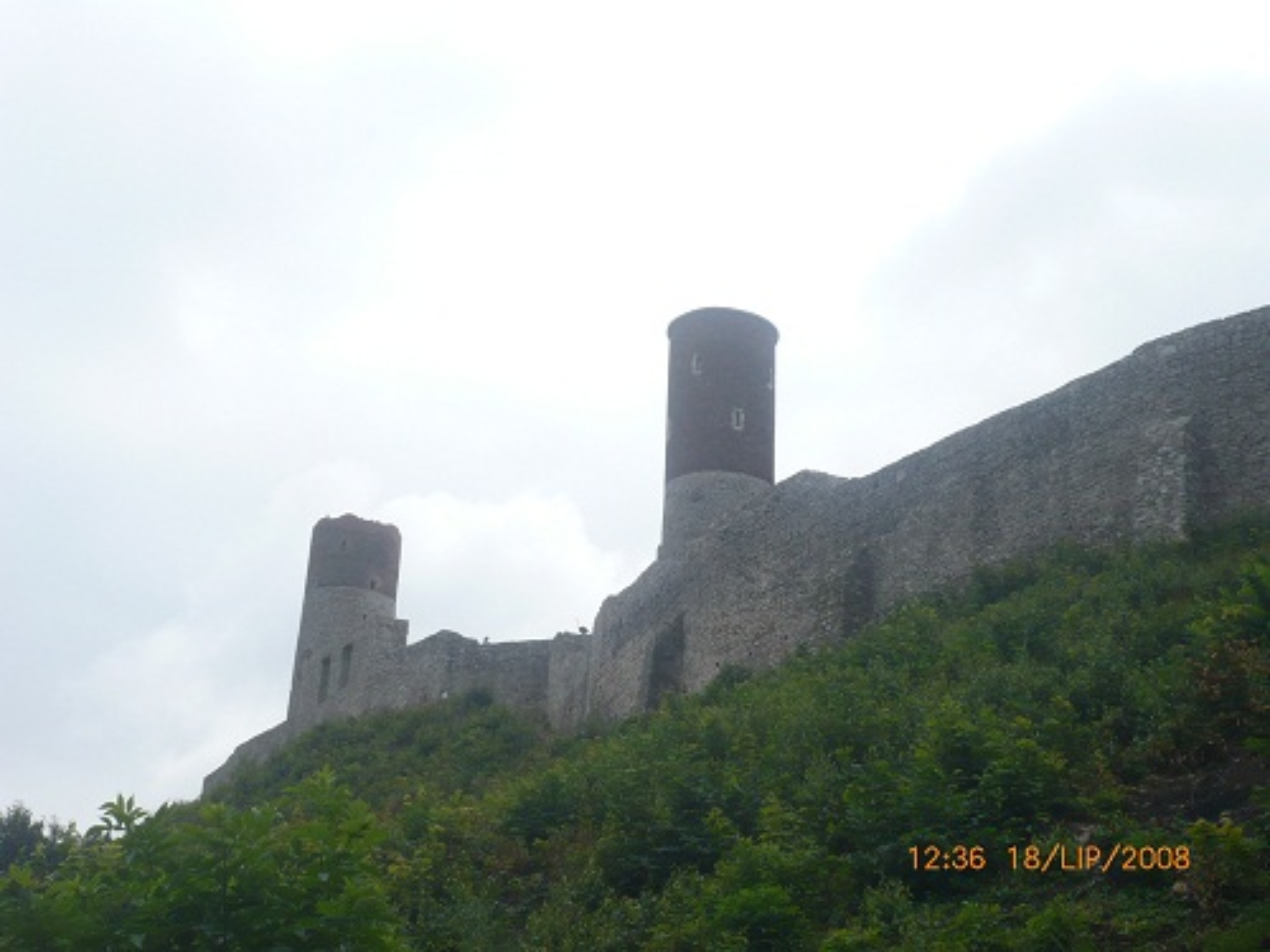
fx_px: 1834
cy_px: 476
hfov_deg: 38.2
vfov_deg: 29.1
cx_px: 635
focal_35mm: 50
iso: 100
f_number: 10
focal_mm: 8.3
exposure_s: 1/200
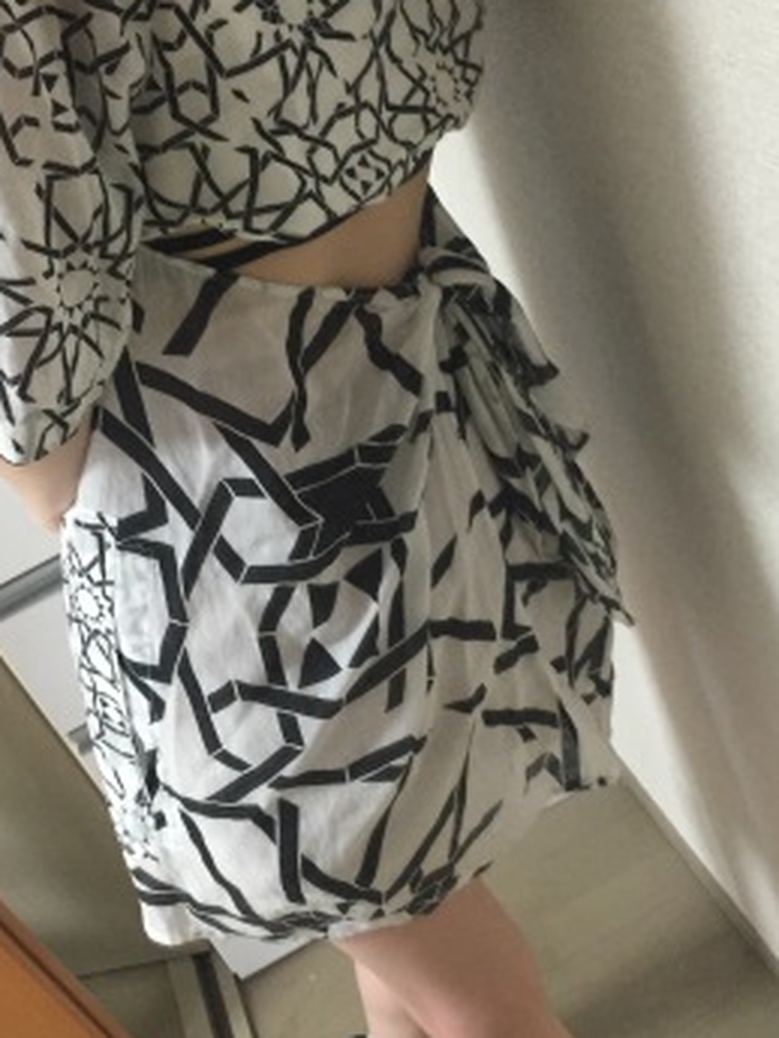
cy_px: 566
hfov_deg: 34.3
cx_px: 341
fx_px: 1259
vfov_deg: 44.7
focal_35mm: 42
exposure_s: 1/24
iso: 250
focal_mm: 4.15
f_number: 2.2
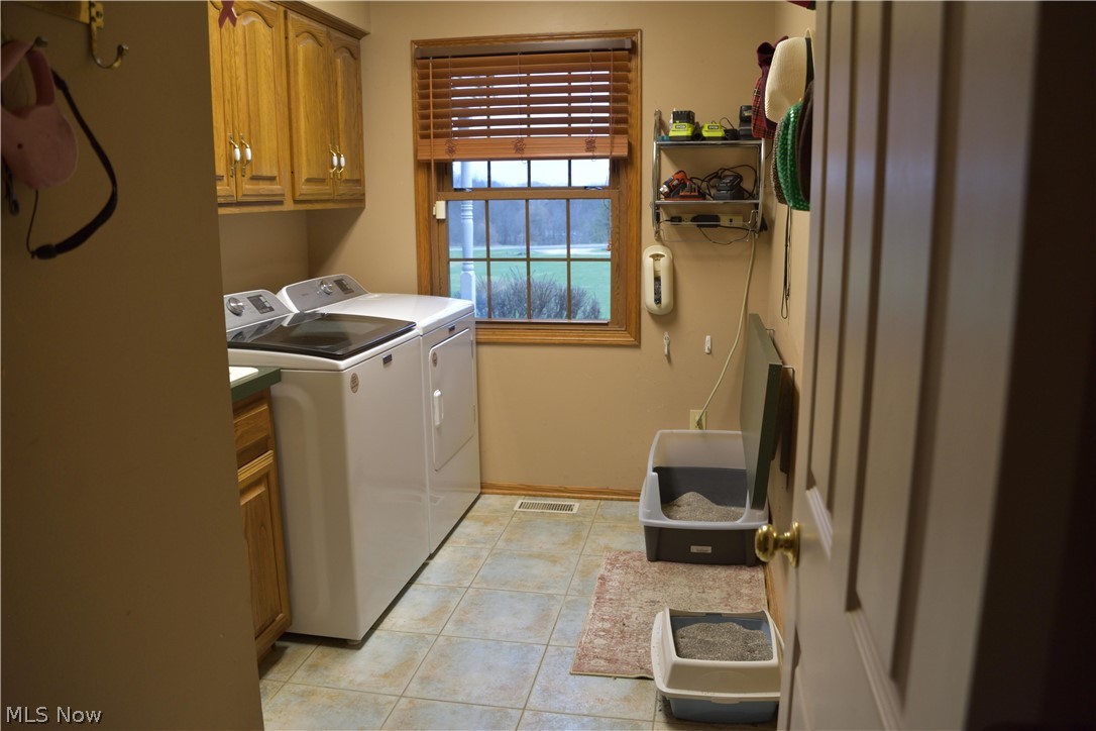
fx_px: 822
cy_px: 366
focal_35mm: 27
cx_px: 548
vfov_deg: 47.9
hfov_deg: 67.4
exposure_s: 1/60
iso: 360
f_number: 3.5
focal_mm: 18
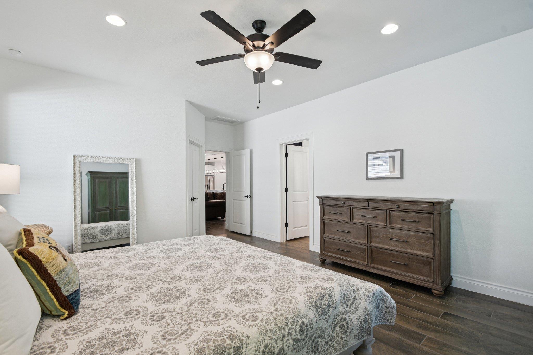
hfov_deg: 100.4
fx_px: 222
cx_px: 266
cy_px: 178
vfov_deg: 77.3
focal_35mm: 15
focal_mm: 10
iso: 400
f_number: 8
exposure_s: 1/15
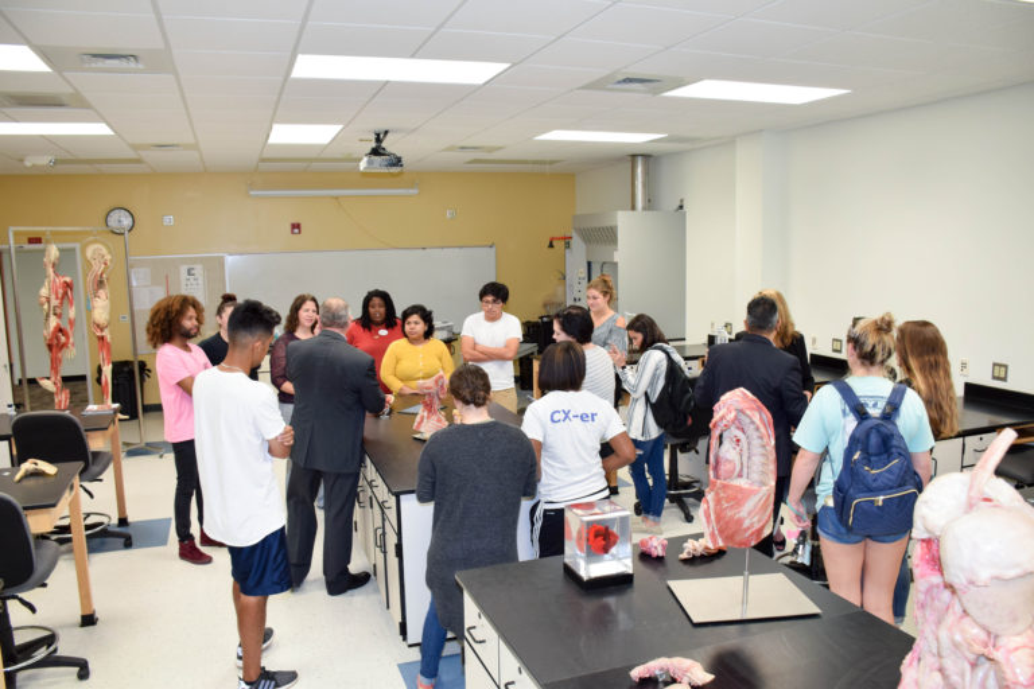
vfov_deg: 47.9
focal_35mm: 27
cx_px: 517
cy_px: 344
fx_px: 775
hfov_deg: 67.4
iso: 800
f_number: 5.6
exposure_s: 1/60
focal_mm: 18
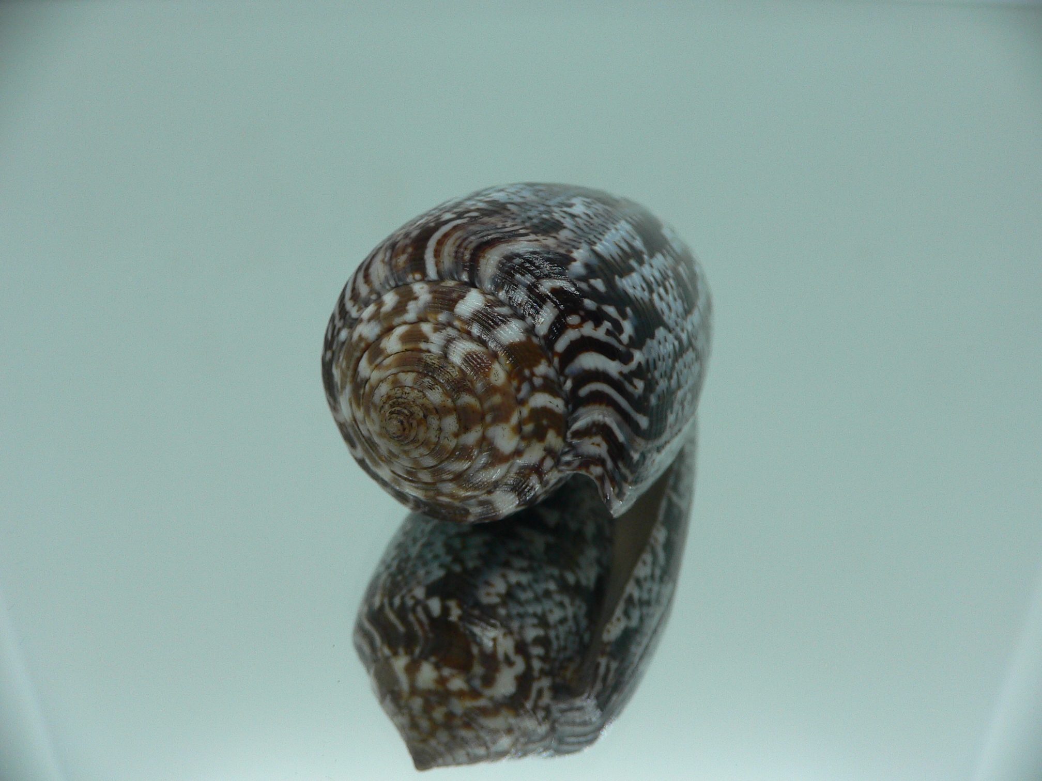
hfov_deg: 52.6
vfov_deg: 40.7
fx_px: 1054
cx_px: 521
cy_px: 390
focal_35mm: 35
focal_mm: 4.6
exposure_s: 1/60
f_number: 2.8
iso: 80
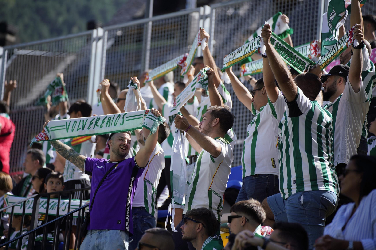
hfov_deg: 14.7
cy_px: 125
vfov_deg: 9.8
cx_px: 188
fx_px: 1462
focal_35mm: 140
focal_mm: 140
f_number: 2.8
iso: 100
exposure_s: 1/1250
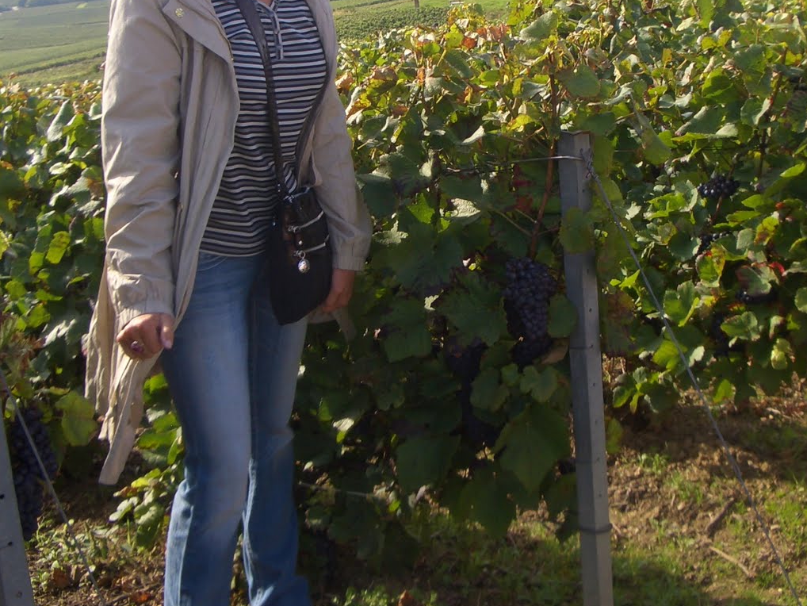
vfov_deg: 26.2
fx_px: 1283
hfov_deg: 34.7
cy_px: 136
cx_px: 507
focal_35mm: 55
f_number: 4.3
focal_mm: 5.8
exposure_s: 1/200
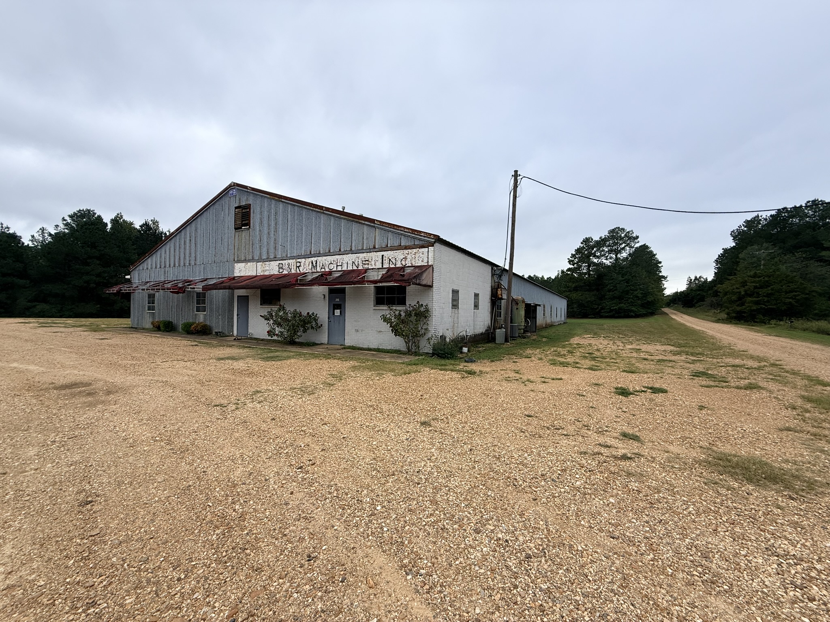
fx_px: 336
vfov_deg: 85.7
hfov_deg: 102.1
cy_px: 311
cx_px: 415
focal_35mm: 14
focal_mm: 2.22
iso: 50
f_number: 2.2
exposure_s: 1/357
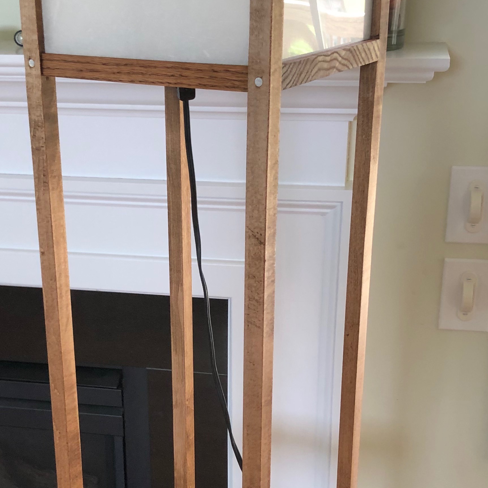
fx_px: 925
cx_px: 188
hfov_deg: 29.5
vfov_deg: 29.3
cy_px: 333
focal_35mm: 58
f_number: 1.8
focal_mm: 3.99
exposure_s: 1/30
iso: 40
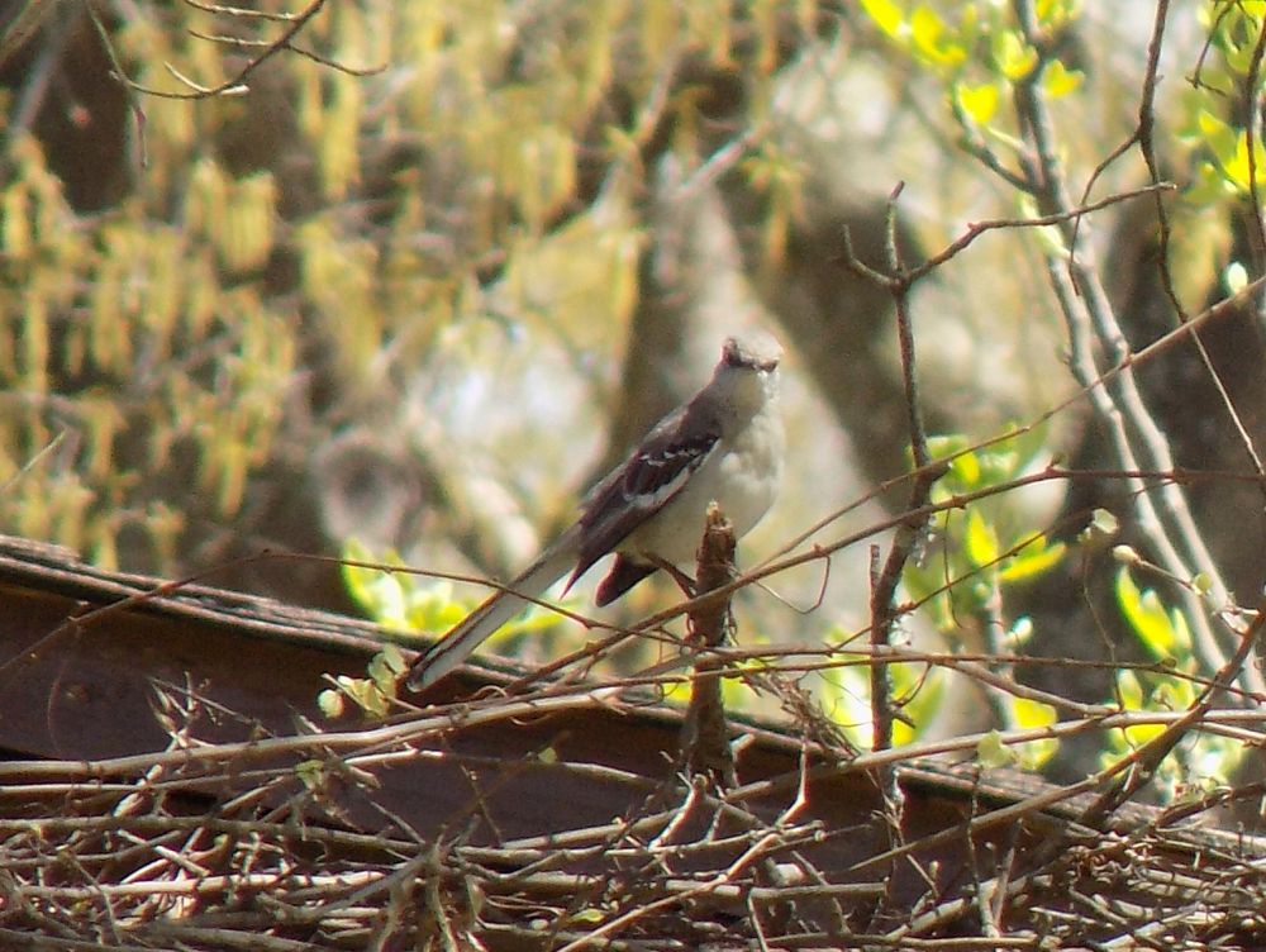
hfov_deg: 3.1
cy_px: 476
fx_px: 23063
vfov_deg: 2.4
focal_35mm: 630
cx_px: 633
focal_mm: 112
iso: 125
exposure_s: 1/125
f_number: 5.9
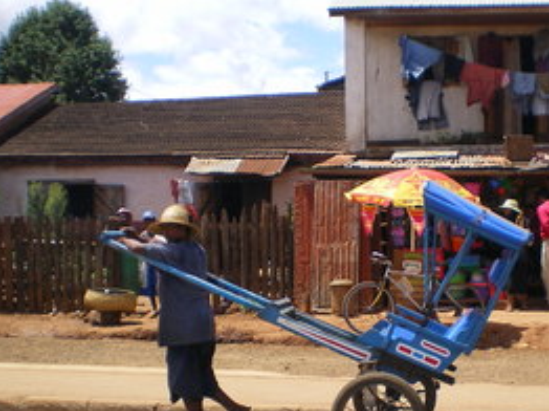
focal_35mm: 65
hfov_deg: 29.7
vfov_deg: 22.5
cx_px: 360
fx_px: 1030
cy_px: 233
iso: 64
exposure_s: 1/250
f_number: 4.6
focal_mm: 6.3
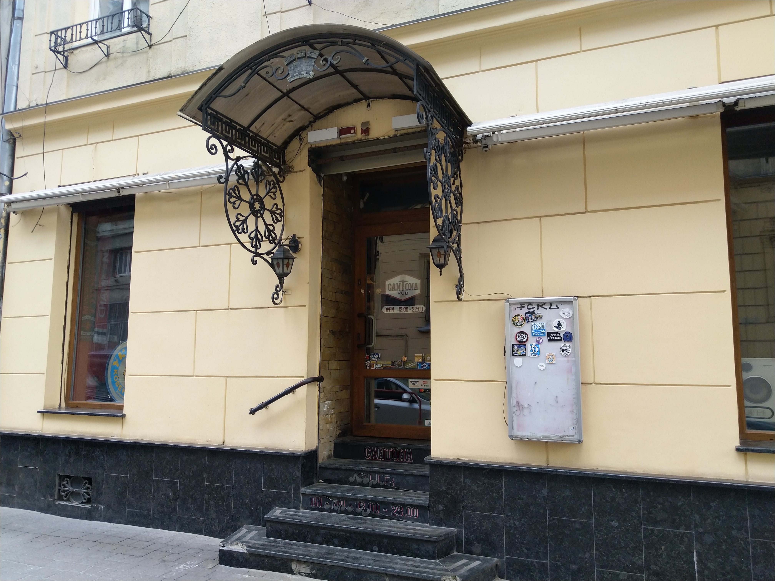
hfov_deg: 69.4
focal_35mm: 25
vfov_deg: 54.9
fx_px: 560
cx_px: 388
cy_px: 290
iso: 100
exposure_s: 1/336
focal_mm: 4.28
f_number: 1.75
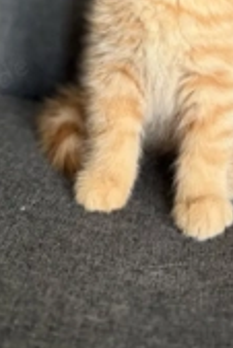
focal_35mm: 59
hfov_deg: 22.8
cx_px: 171
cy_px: -35
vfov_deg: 30.4
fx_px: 572
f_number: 1.78
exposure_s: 1/50
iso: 160
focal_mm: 6.76
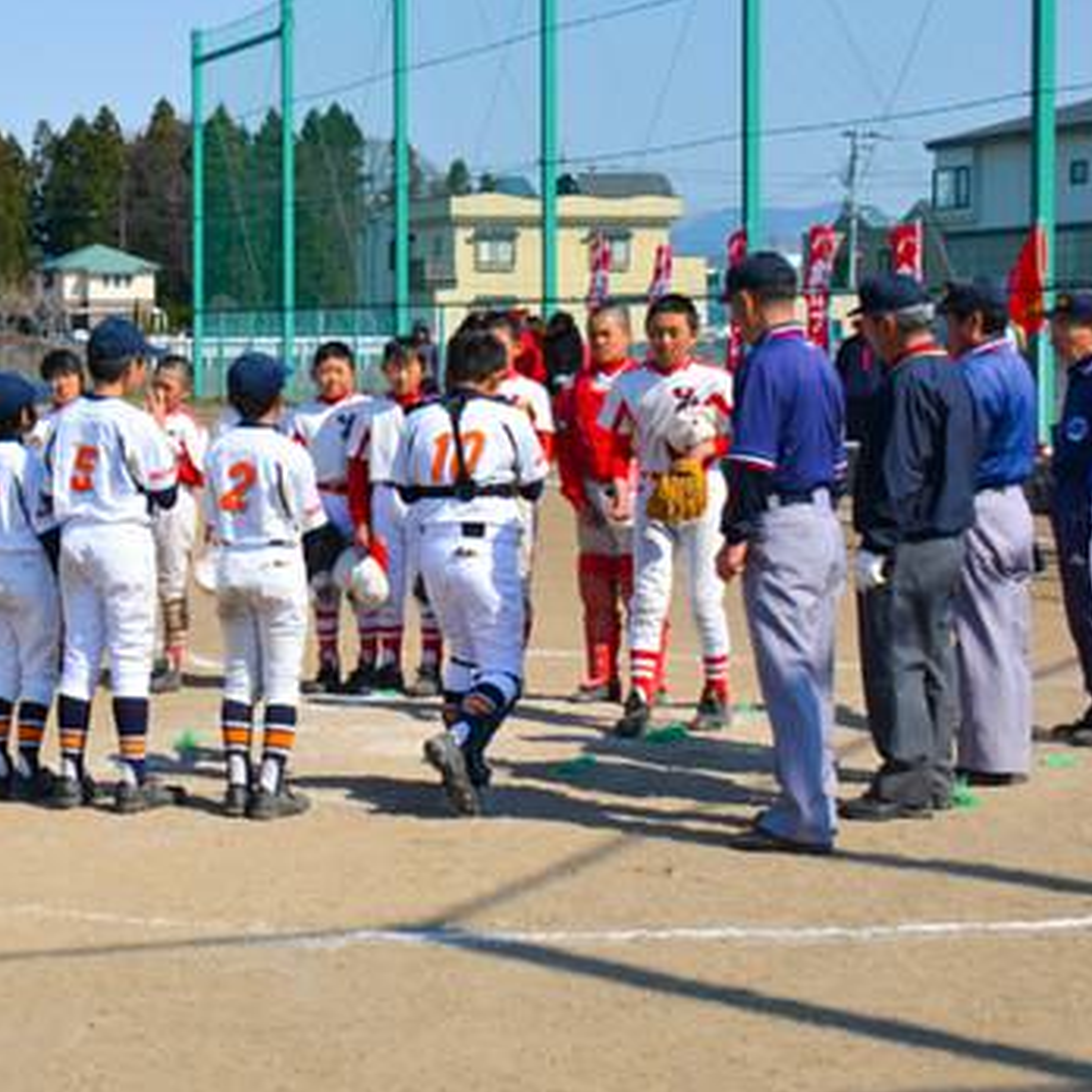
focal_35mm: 82
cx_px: 94
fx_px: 2927
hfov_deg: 20.7
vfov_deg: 21.1
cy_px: 424
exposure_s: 1/1600
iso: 400
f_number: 6.3
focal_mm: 28
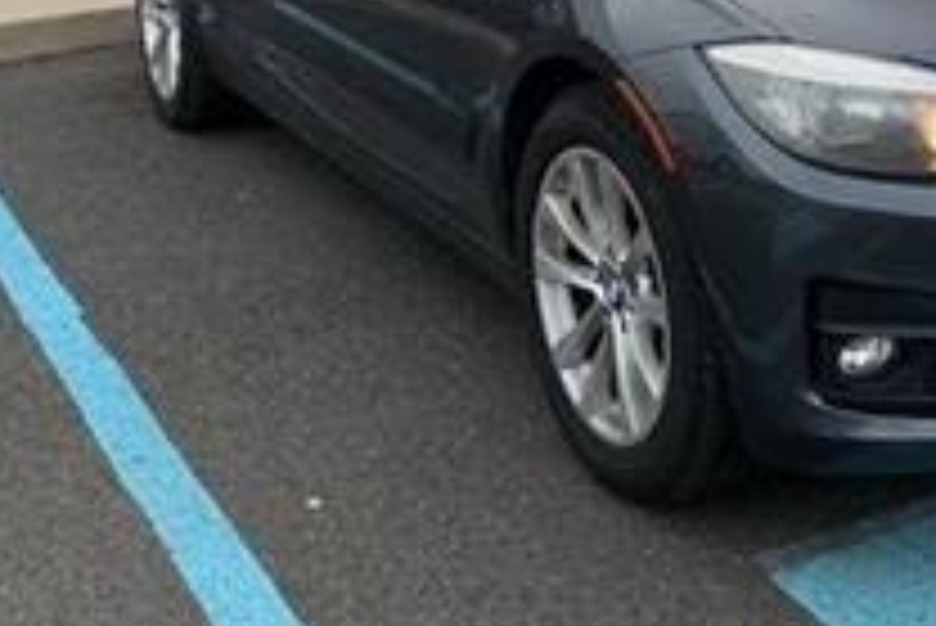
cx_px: 796
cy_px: -185
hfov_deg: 27.0
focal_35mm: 73
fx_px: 1899
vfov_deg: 17.5
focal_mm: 3
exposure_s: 1/428
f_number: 1.8
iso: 25
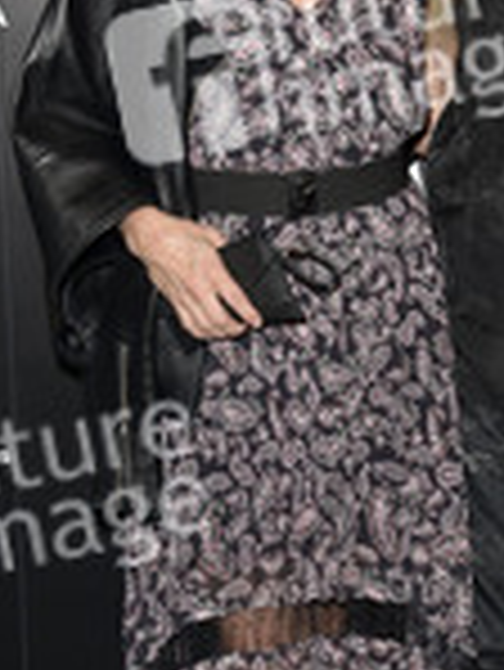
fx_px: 1900
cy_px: 283
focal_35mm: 98
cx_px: 468
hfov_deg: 14.9
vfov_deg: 20.0
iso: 640
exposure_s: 1/200
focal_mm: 38
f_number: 5
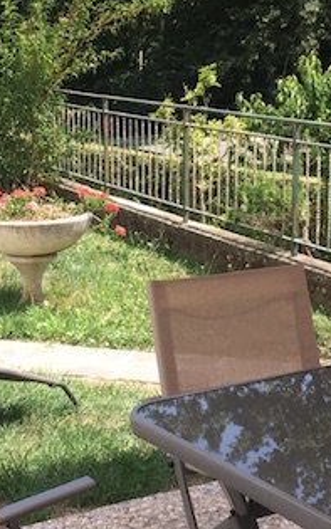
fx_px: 1125
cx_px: 148
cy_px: 155
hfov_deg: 16.7
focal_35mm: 78
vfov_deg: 26.2
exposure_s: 1/733
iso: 32
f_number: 2.2
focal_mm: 4.15
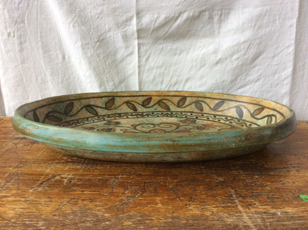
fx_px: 284
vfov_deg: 44.1
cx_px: 154
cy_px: 115
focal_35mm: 32
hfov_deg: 56.9
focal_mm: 3.3
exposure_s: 1/25
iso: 160
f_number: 2.4
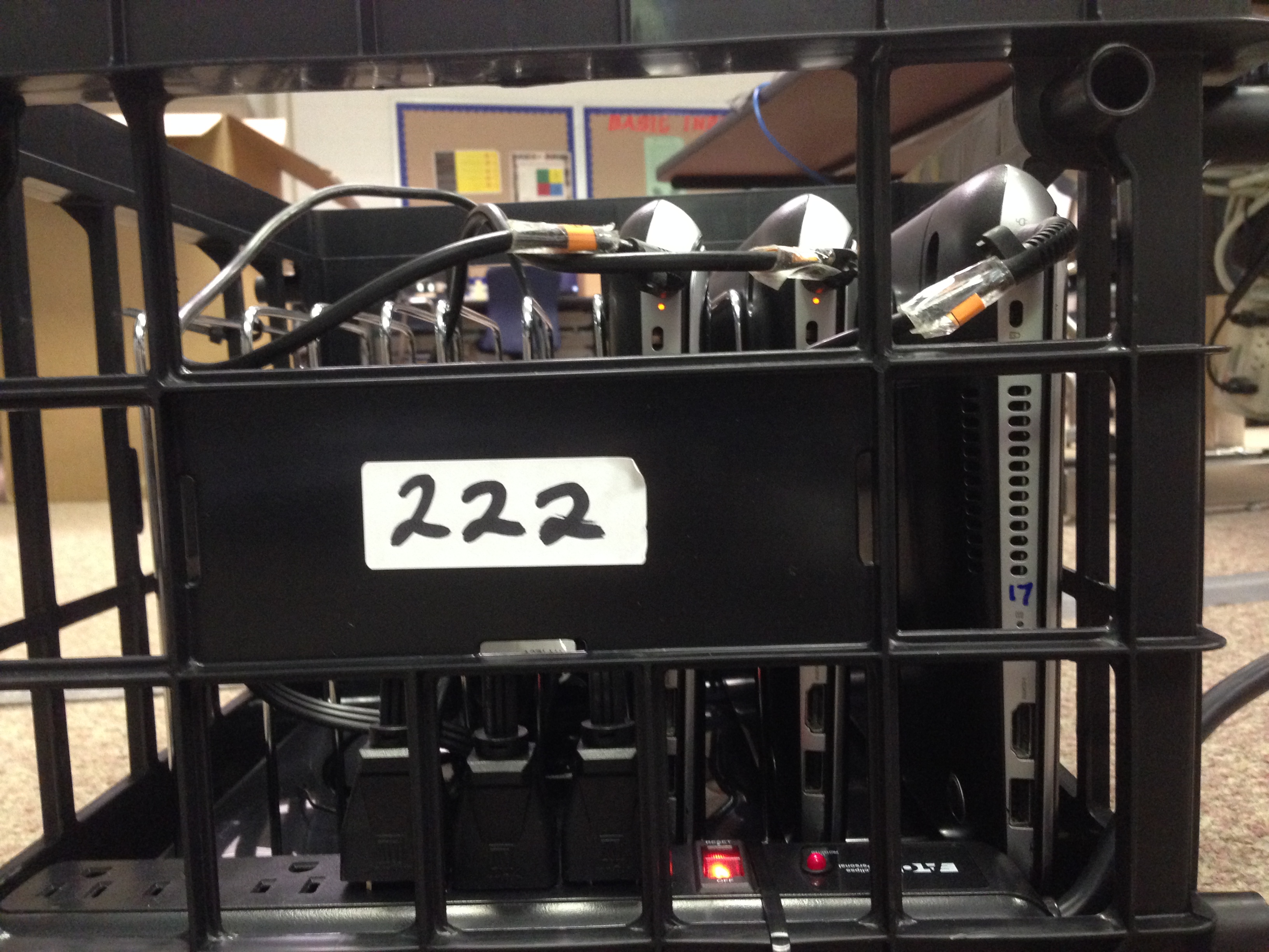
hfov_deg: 55.4
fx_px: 1210
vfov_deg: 42.9
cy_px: 476
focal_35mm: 33
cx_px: 634
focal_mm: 4.12
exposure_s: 1/20
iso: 320
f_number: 2.4
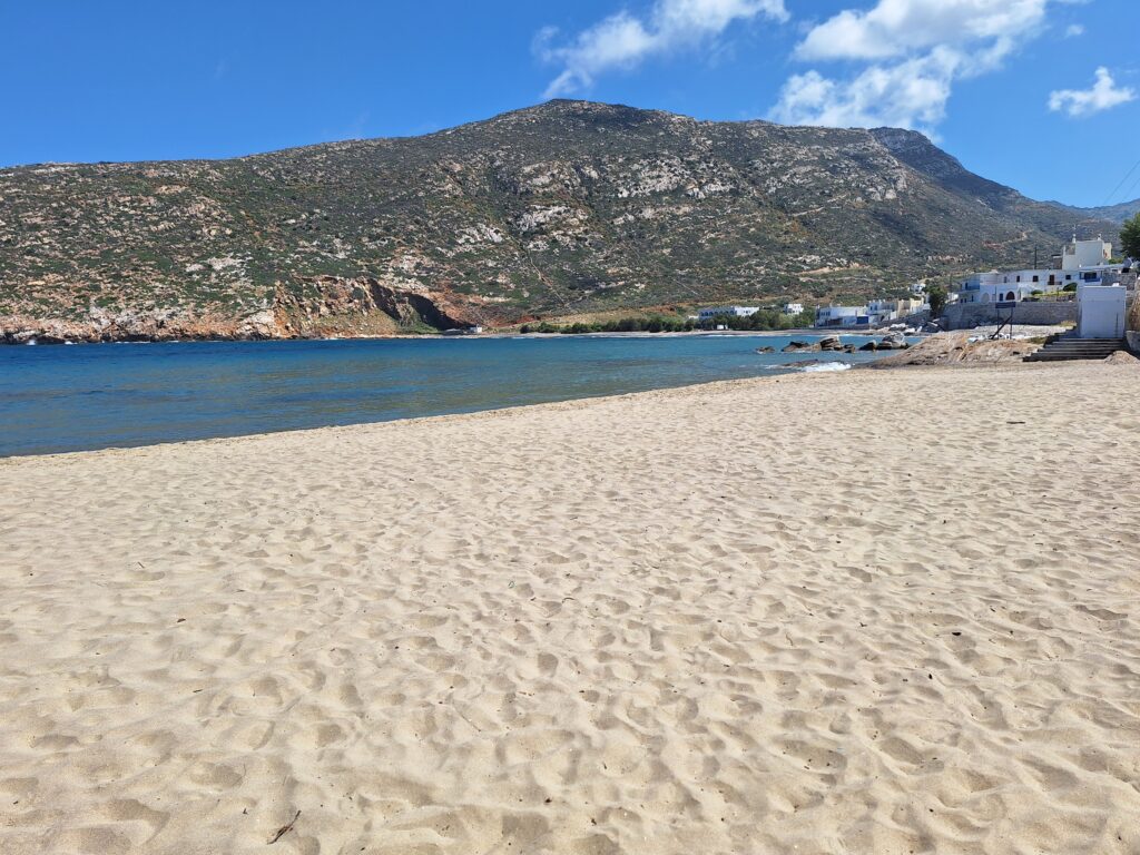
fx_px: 757
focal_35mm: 23
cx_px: 570
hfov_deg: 73.9
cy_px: 428
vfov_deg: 58.9
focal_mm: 5.54
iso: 40
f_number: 1.8
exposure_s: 1/3333
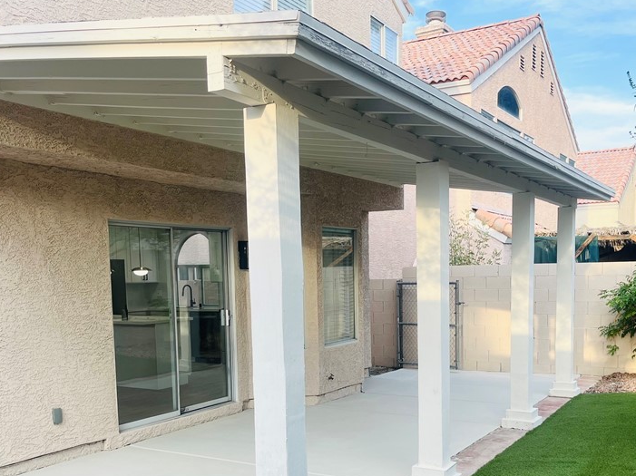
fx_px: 698
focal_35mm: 38
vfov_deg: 37.1
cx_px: 353
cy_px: 336
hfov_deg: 48.9
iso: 50
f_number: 1.6
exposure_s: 1/388
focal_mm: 5.1
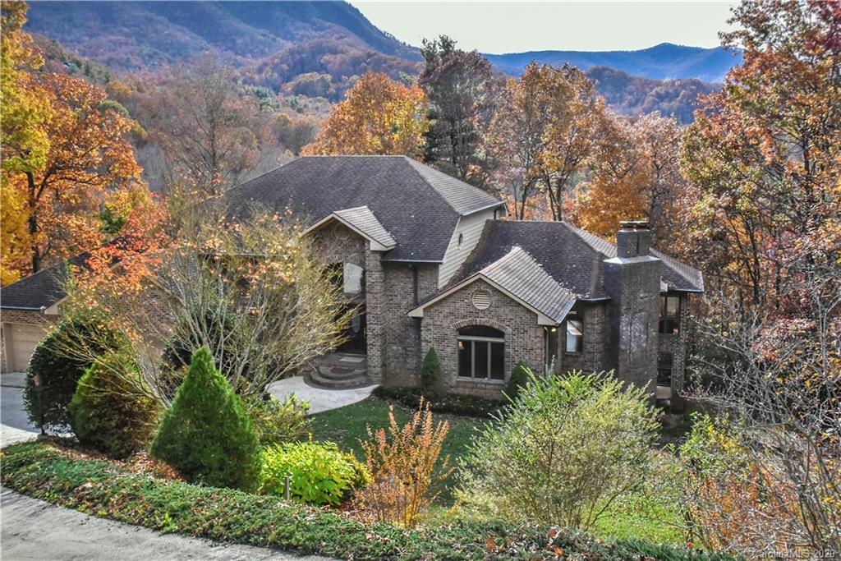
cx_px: 420
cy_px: 280
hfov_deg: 58.7
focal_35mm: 32
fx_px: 748
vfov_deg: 41.1
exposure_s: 1/250
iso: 4000
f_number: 16
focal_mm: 32
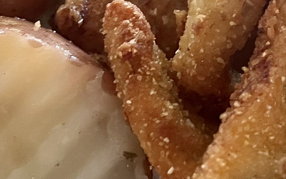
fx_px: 756
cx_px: 296
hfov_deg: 20.6
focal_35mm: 97
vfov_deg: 12.4
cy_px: -136
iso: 250
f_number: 1.6
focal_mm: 4.2
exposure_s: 1/60
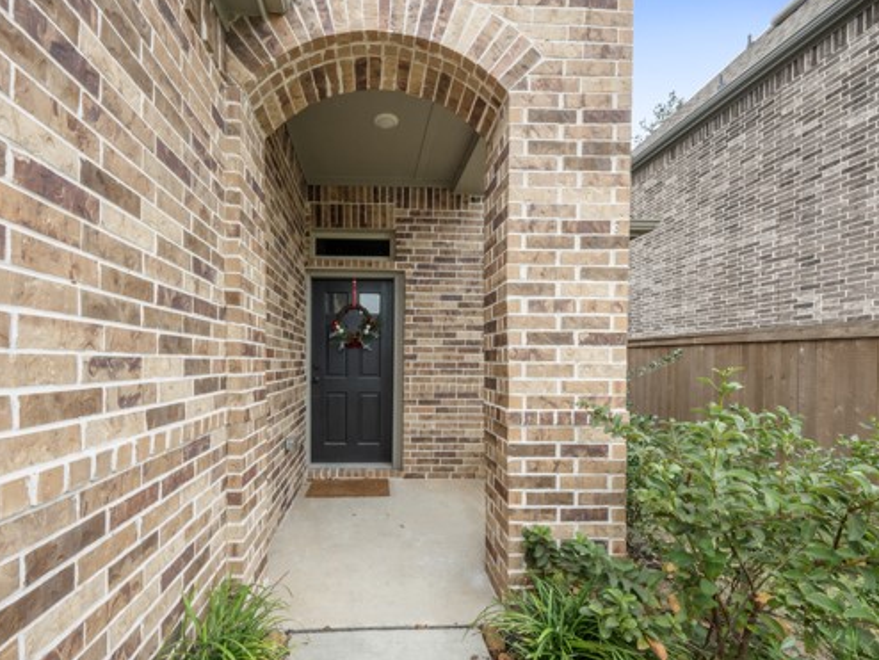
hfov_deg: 101.7
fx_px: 356
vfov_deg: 85.7
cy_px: 334
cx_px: 399
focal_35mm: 14
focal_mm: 12
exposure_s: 1/4
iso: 800
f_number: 9
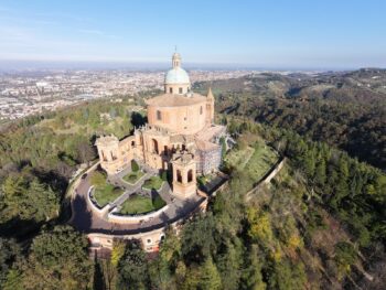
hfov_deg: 94.5
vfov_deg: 78.2
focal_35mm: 16
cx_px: 193
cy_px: 145
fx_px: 179
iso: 200
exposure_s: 1/1250
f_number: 2.2
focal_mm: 3.05
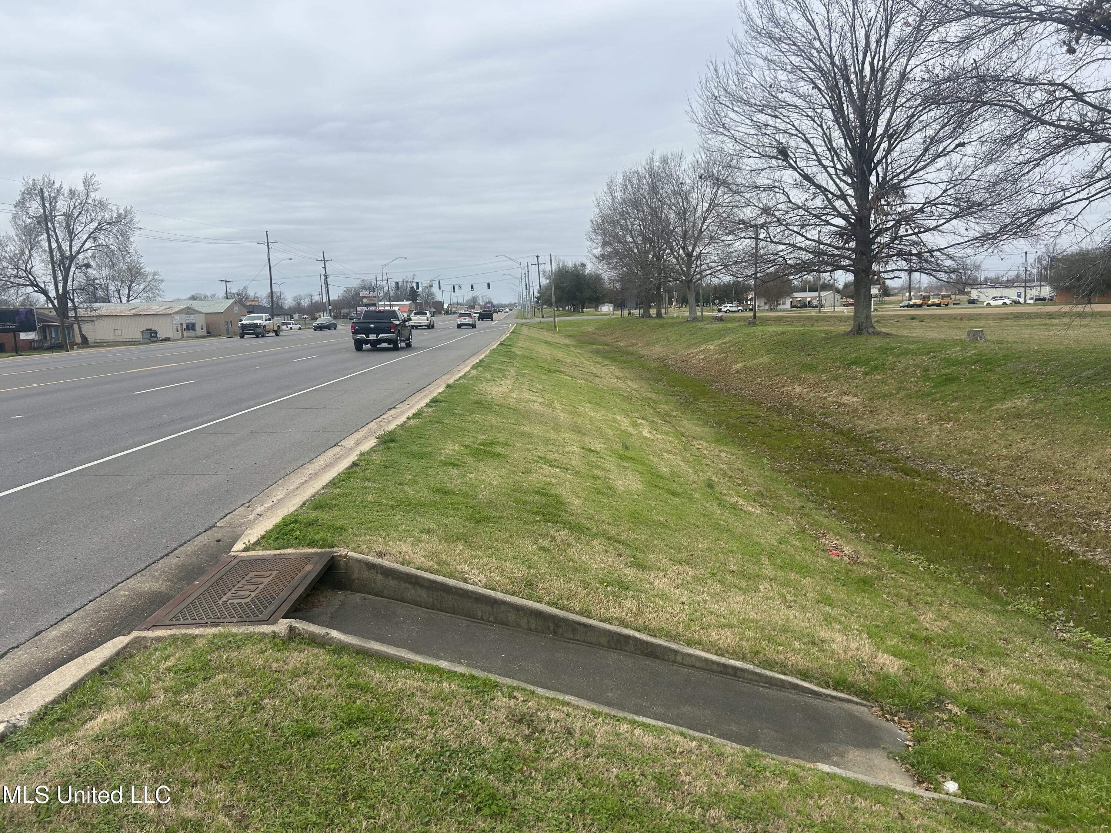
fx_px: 834
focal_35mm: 26
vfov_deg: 53.1
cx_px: 556
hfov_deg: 67.3
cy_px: 416
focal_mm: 5.7
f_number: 1.5
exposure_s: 1/4630
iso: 50
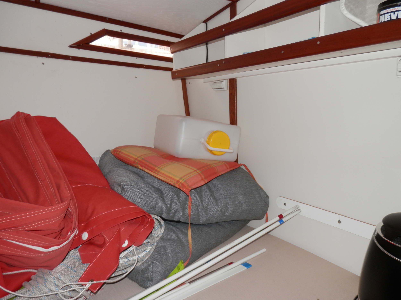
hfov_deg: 69.4
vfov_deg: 54.9
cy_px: 150
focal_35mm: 25
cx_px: 200
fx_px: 290
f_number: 3
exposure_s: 1/30
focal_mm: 4.5
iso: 100
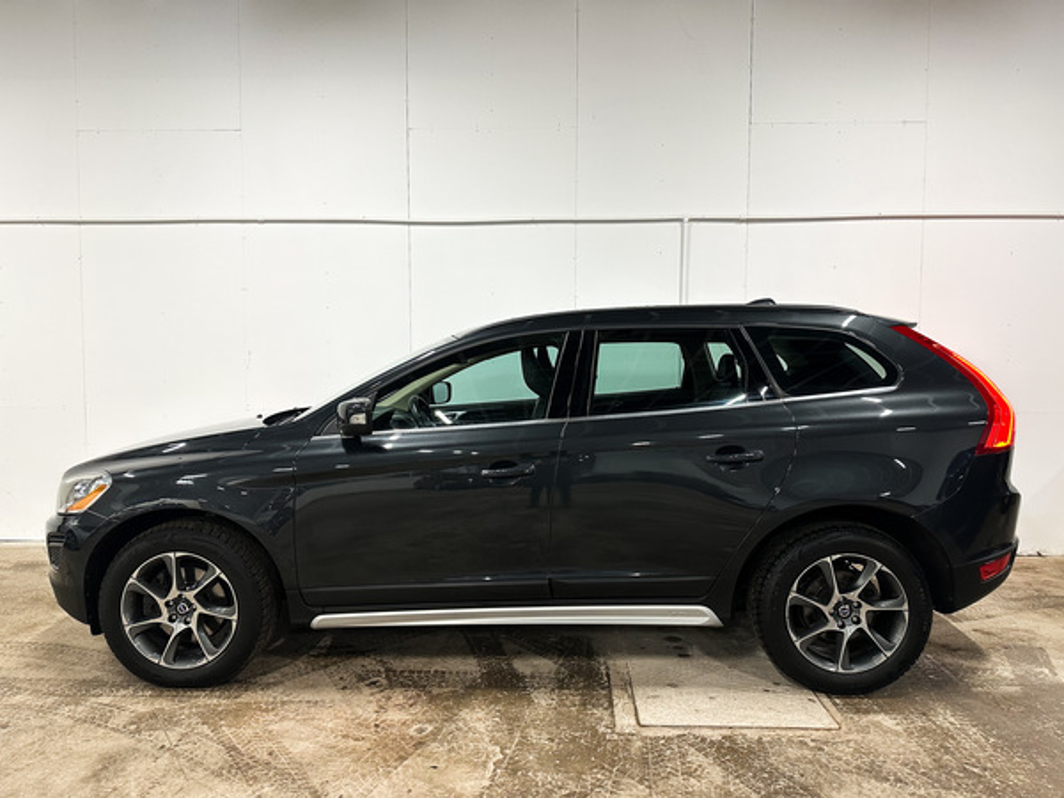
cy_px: 399
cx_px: 532
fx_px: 738
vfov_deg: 56.8
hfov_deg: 71.6
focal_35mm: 24
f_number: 1.8
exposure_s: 1/60
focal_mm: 6.86
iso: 250
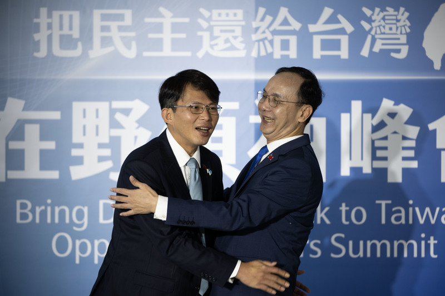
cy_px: 148
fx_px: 1730
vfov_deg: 9.8
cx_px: 222
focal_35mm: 140
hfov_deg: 14.7
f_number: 2.8
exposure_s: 1/400
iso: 640
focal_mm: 140
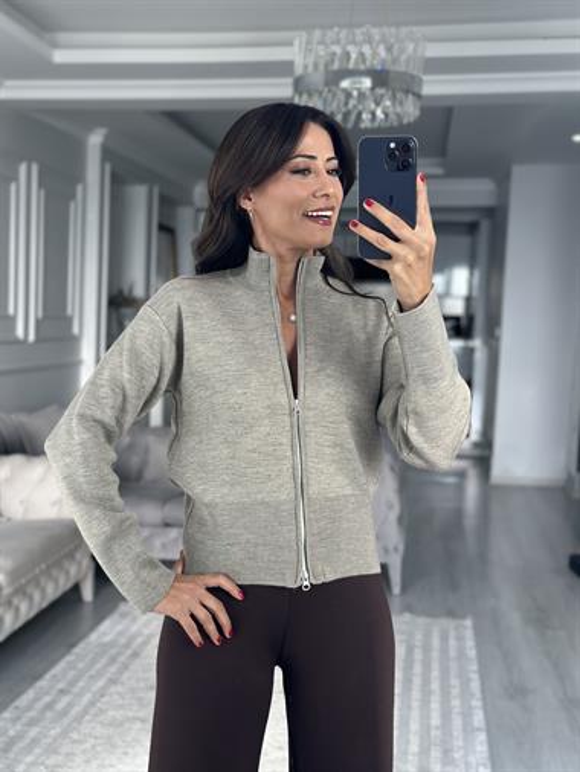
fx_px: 1071
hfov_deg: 30.3
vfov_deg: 39.6
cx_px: 290
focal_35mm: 48
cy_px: 386
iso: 125
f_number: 1.78
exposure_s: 1/127
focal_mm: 6.86
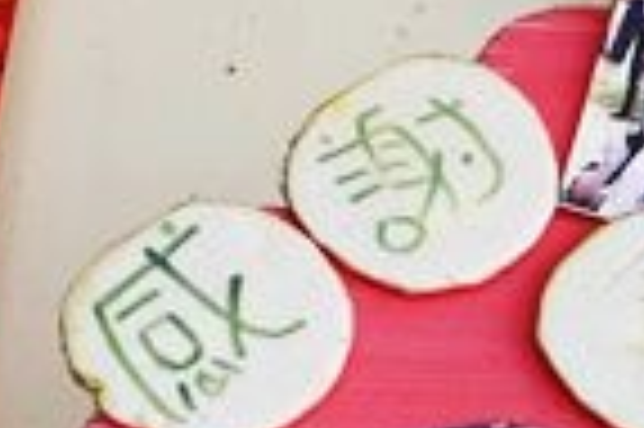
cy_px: 809
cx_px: 973
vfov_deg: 7.6
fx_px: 3091
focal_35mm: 173
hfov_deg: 11.4
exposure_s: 1/60
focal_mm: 14.1
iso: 125
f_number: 2.8
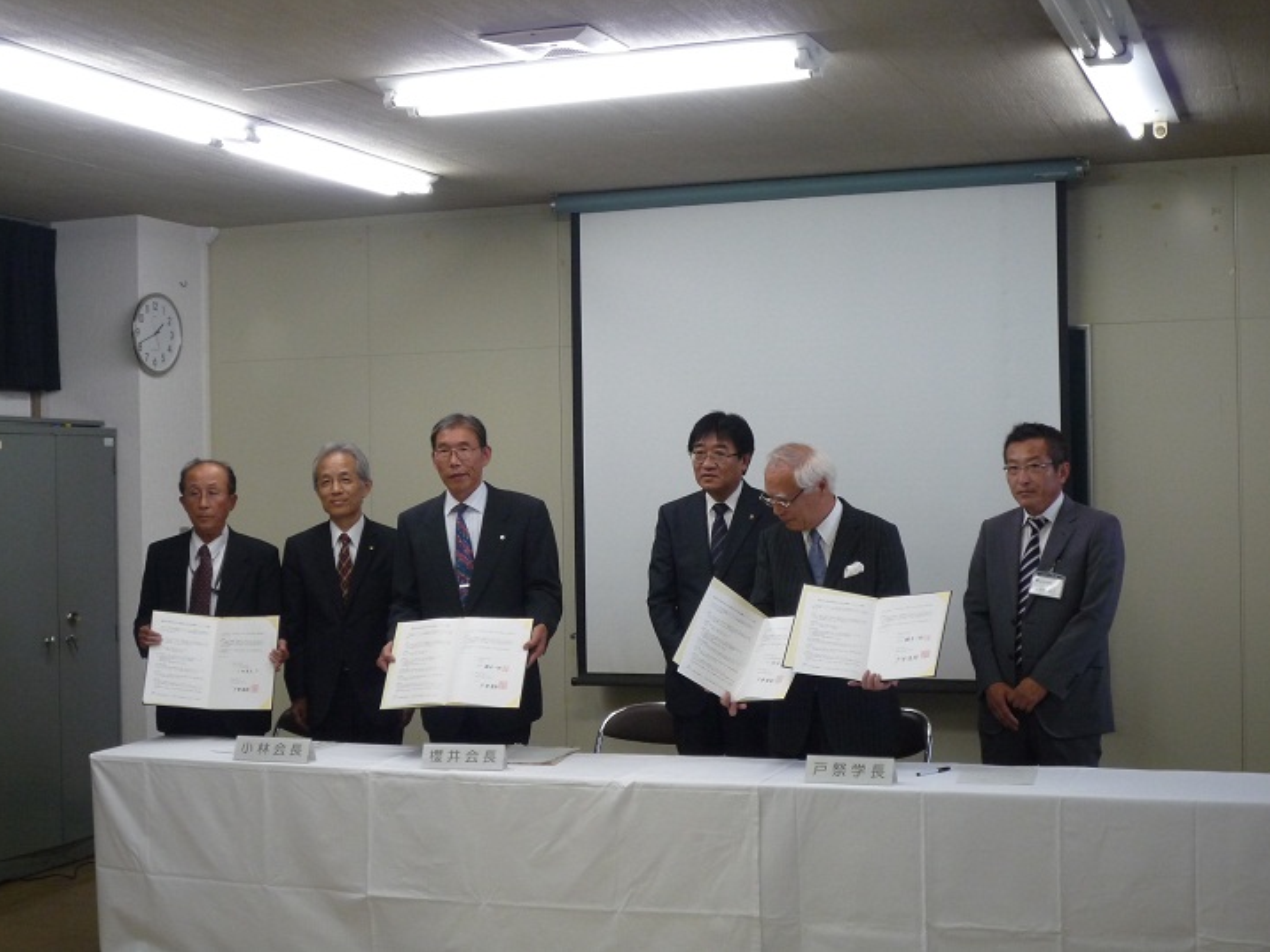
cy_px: 468
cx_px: 639
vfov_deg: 28.6
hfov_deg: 37.5
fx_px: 1871
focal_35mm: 51
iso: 250
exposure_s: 1/50
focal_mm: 8.8
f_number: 4.3
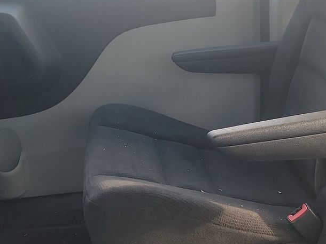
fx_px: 593
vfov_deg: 23.0
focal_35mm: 63
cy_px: 58
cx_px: 111
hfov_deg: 30.5
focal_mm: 6.7
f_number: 1.8
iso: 127
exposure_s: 1/59
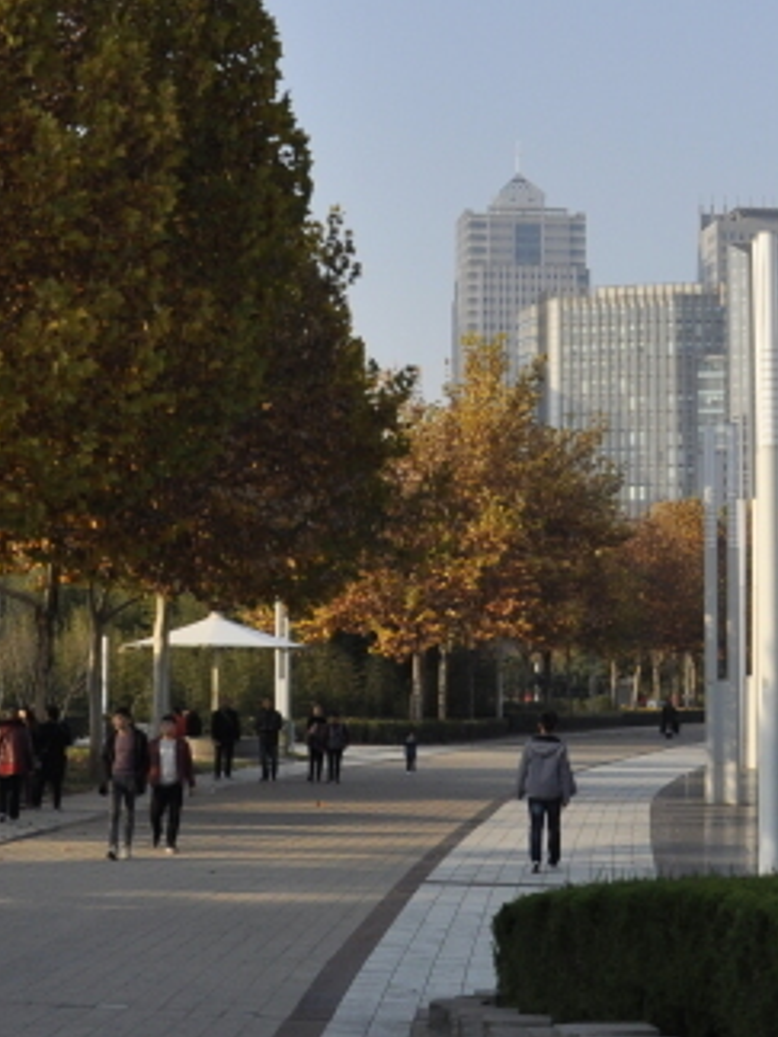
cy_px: 230
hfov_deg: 18.0
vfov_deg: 23.5
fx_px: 2457
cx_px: 391
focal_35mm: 82
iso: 400
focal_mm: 18
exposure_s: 1/2500
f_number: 5
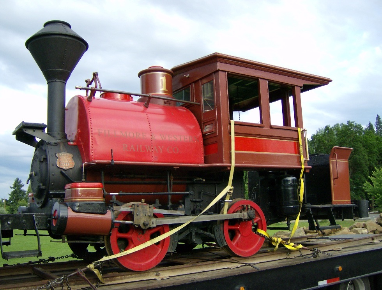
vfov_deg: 40.0
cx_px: 191
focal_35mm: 36
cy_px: 145
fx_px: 399
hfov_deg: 51.1
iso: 100
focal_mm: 6
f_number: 2.8
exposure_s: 1/384
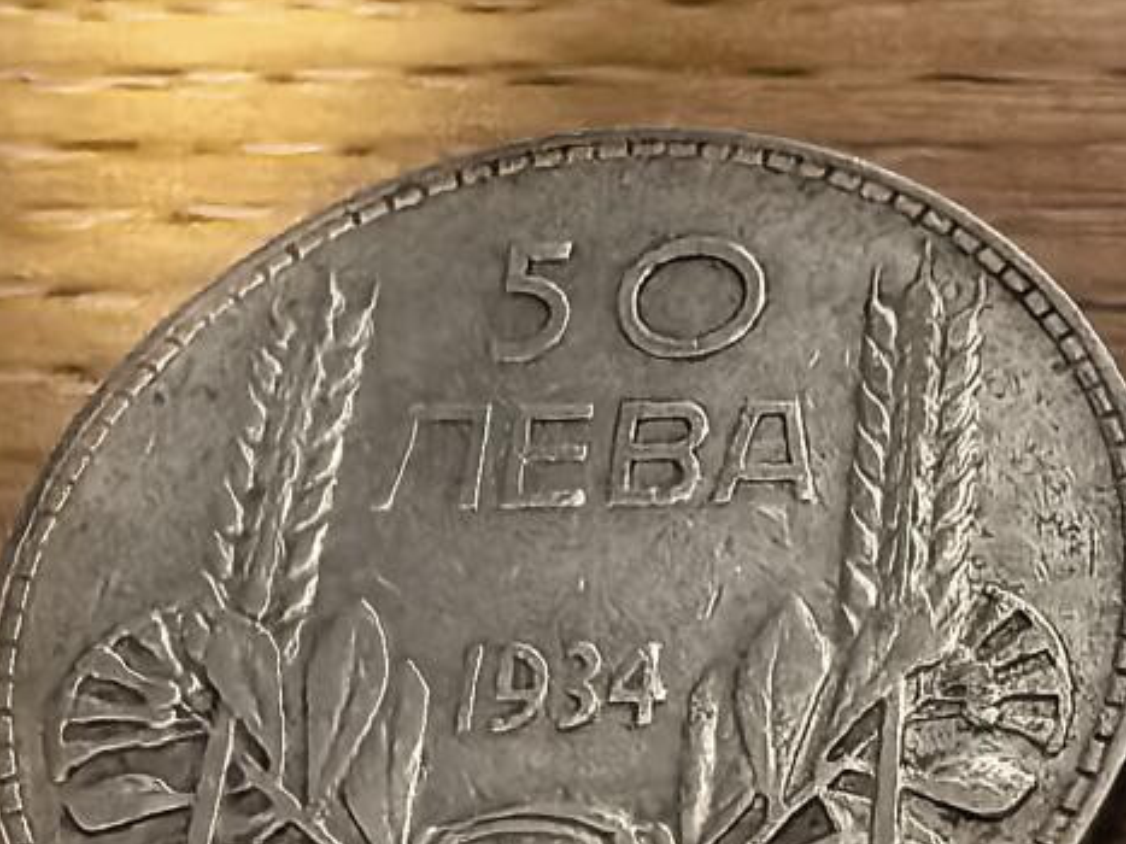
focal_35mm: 72
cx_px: 1355
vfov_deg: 20.4
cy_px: 555
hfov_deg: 24.5
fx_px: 2341
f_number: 2.2
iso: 800
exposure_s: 1/20
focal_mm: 1.68
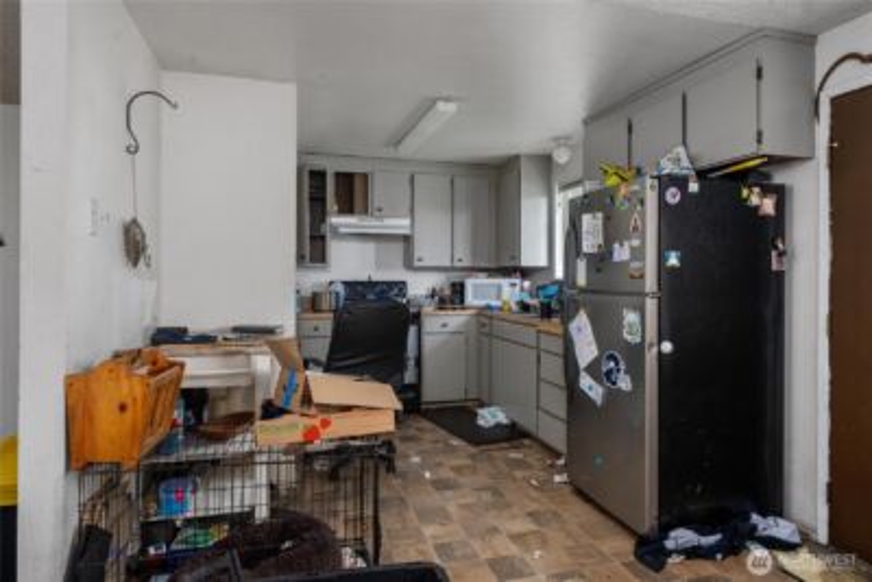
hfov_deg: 84.0
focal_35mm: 20
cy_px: 291
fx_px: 485
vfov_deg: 62.0
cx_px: 436
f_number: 7.1
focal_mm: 20
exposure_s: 1.3
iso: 5000
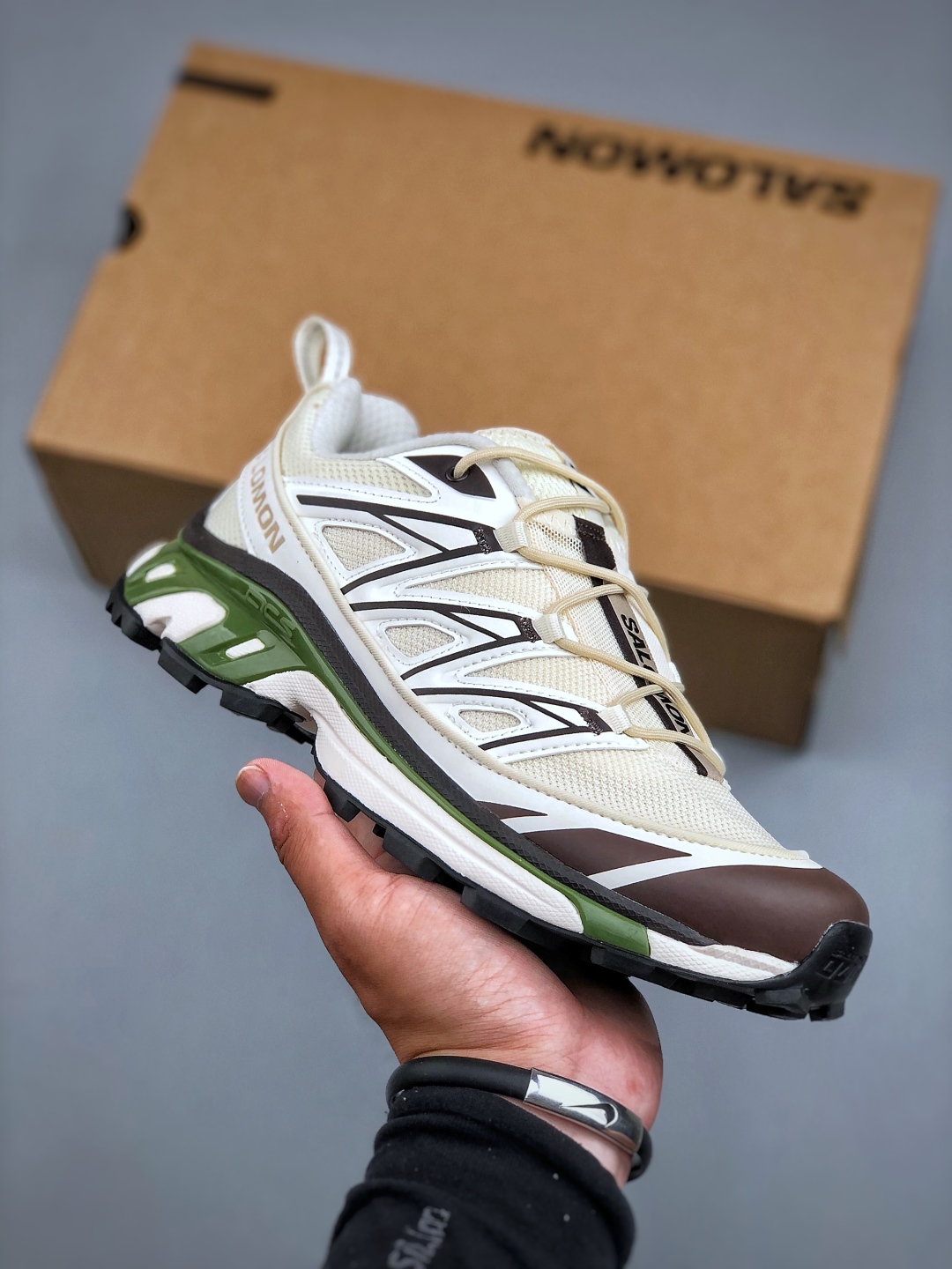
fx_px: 2090
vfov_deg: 33.8
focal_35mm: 57
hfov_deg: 25.7
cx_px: 476
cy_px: 634
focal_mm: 6.6
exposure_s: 1/100
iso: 25
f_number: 2.8
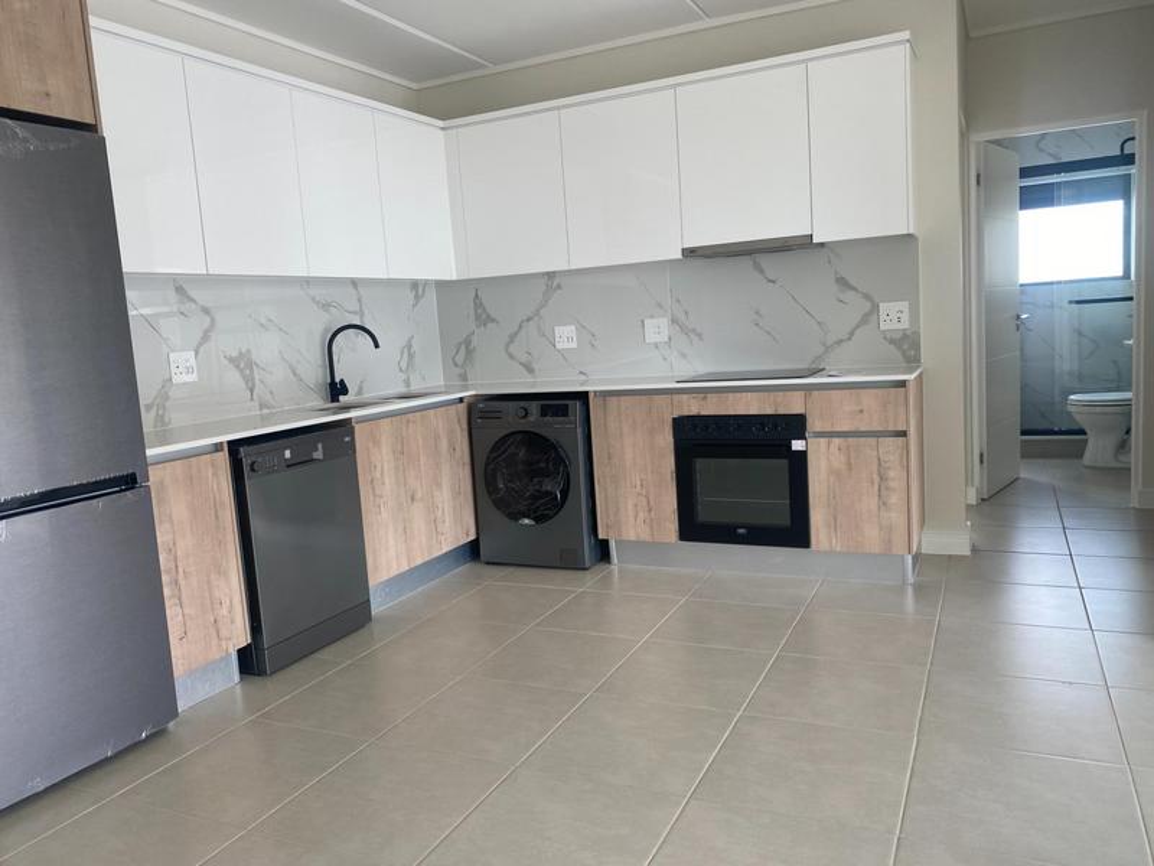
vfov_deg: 53.1
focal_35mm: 26
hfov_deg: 67.3
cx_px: 577
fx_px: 867
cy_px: 433
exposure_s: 1/122
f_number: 1.8
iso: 64
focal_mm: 4.25
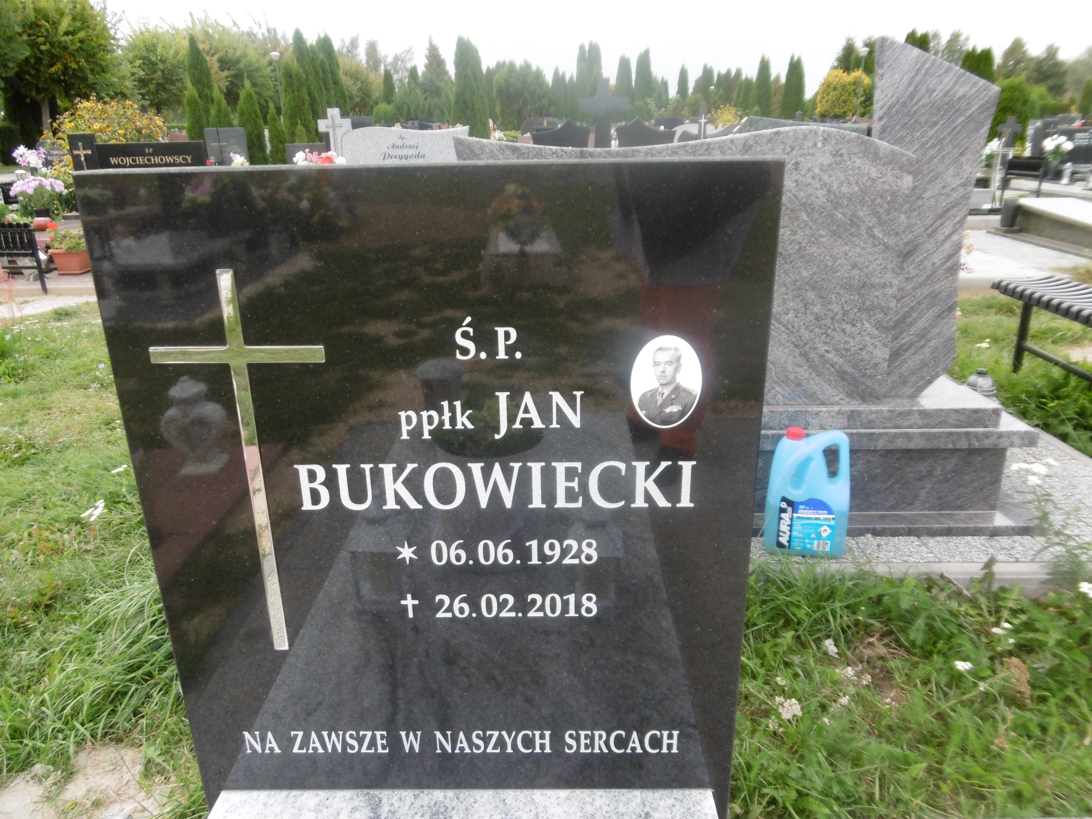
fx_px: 757
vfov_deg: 56.8
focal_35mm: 24
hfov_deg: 71.6
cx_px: 546
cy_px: 410
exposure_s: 1/200
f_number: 3.1
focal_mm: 4.3
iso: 100
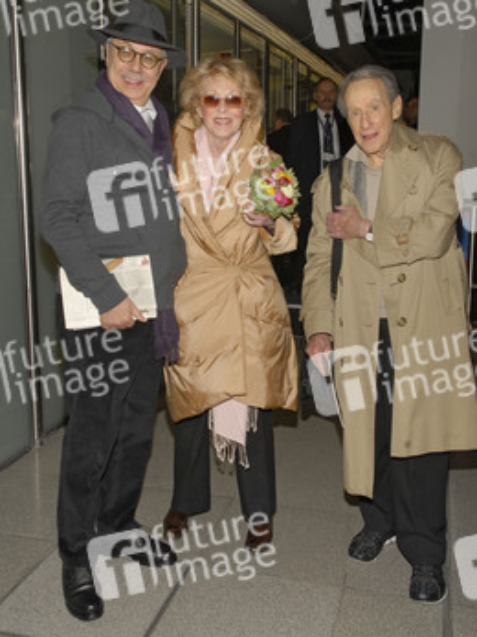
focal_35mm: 40
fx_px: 735
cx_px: 237
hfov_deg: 35.9
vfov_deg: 46.7
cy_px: 281
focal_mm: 24
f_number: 11
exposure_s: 1/80
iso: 400
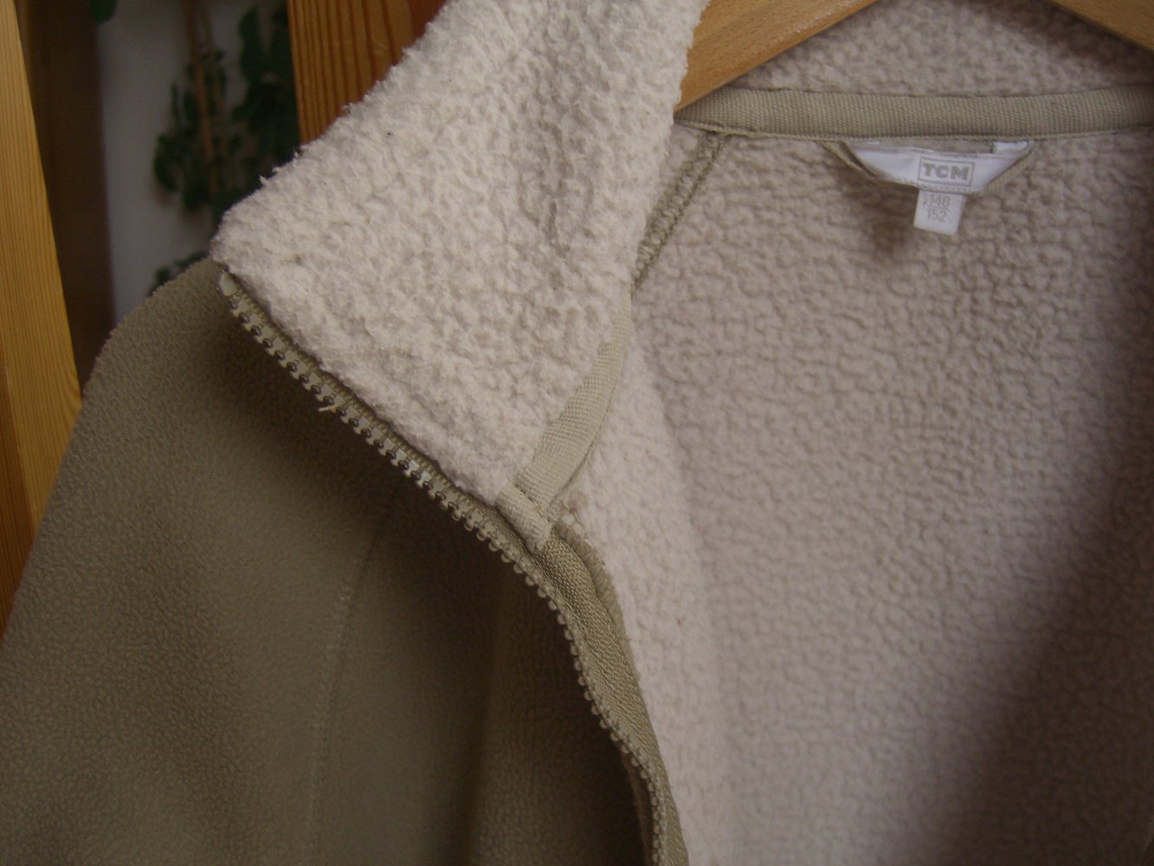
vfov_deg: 37.7
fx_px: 1267
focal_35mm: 38
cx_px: 577
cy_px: 433
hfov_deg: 49.0
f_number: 2.8
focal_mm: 7.9
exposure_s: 1/80
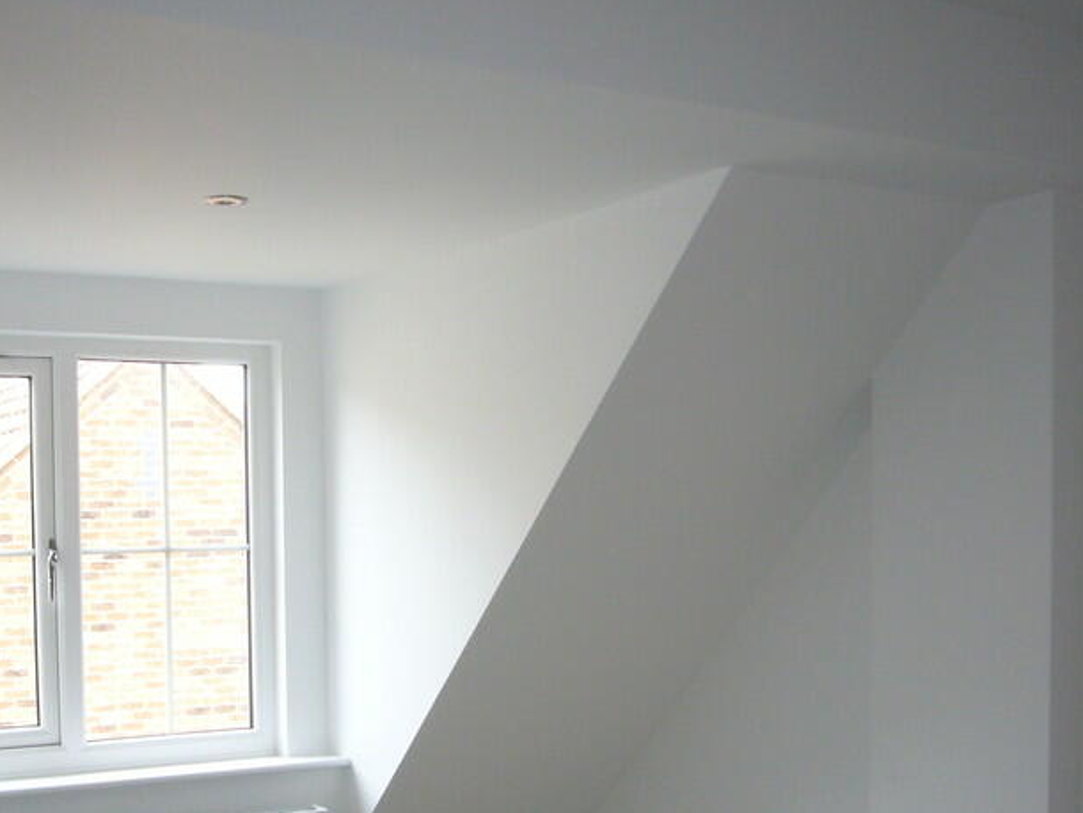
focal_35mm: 47
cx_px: 364
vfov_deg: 30.3
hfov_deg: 39.9
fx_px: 1471
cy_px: 620
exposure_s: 1/30
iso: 100
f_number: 2.8
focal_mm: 4.6
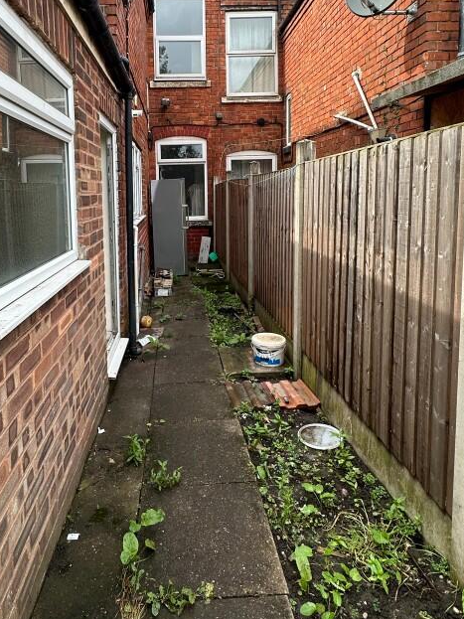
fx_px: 411
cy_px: 228
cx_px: 177
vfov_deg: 72.5
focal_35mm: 23
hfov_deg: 58.2
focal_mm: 2.22
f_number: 2.2
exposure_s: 1/346
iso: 40
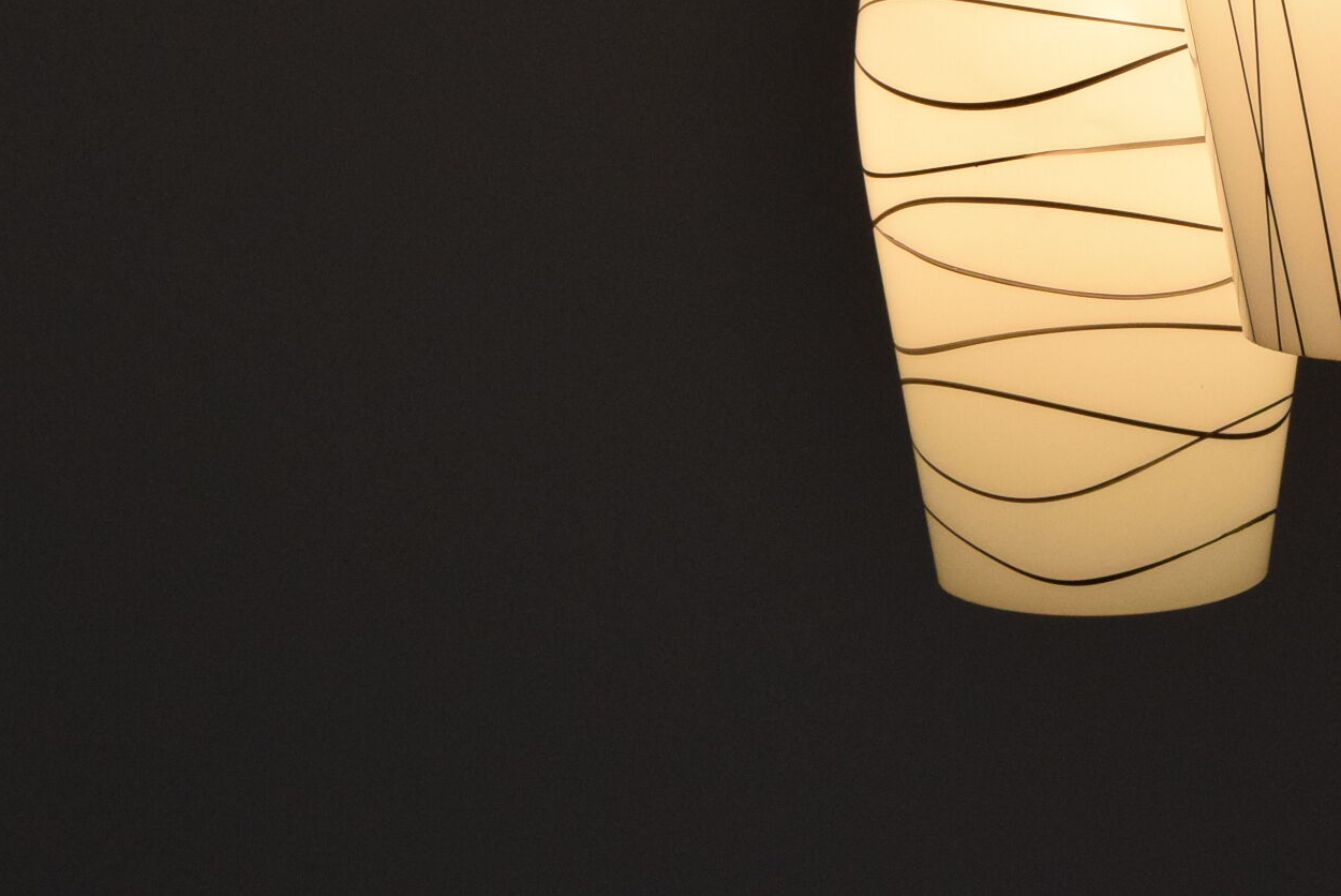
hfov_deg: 17.9
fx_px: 4145
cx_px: 1394
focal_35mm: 111
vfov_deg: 12.1
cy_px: -175
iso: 1600
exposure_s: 1/500
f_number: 11
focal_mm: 31
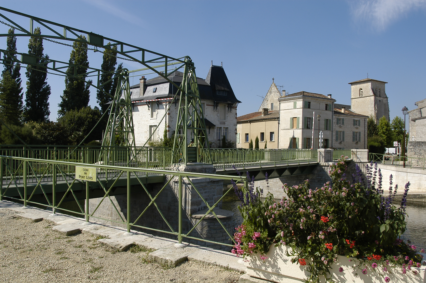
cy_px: 142
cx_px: 213
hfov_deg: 62.0
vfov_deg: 43.5
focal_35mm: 30
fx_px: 355
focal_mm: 20
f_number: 10
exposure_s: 1/320
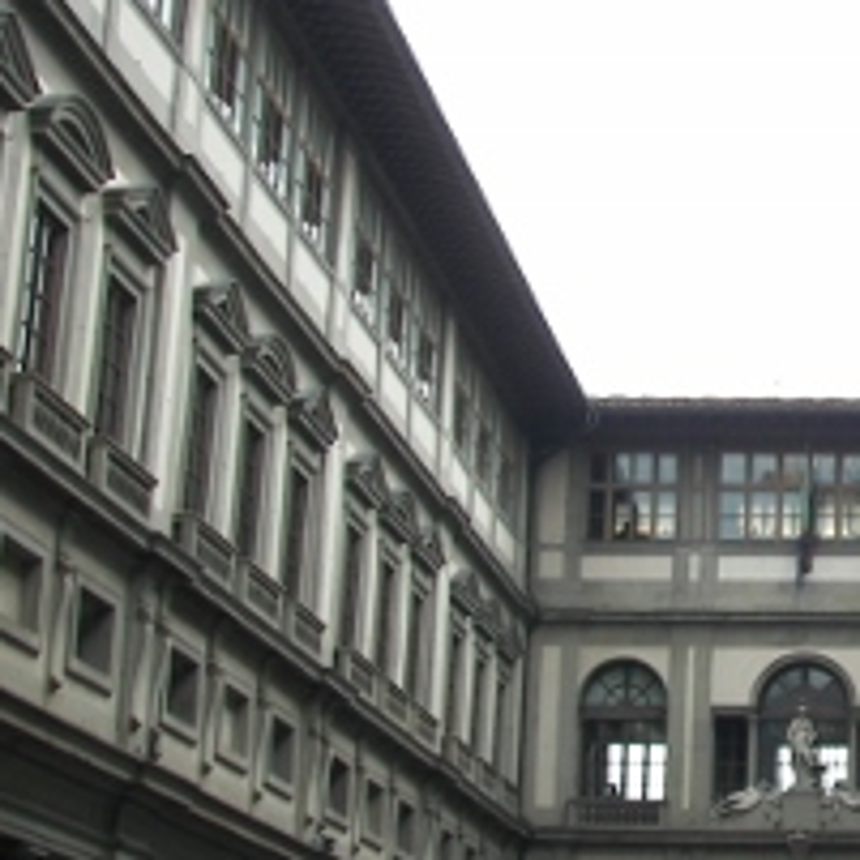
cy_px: 409
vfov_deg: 17.9
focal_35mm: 97
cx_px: 954
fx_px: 2726
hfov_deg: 17.3
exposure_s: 1/40
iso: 50
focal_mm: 6.6
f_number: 2.8
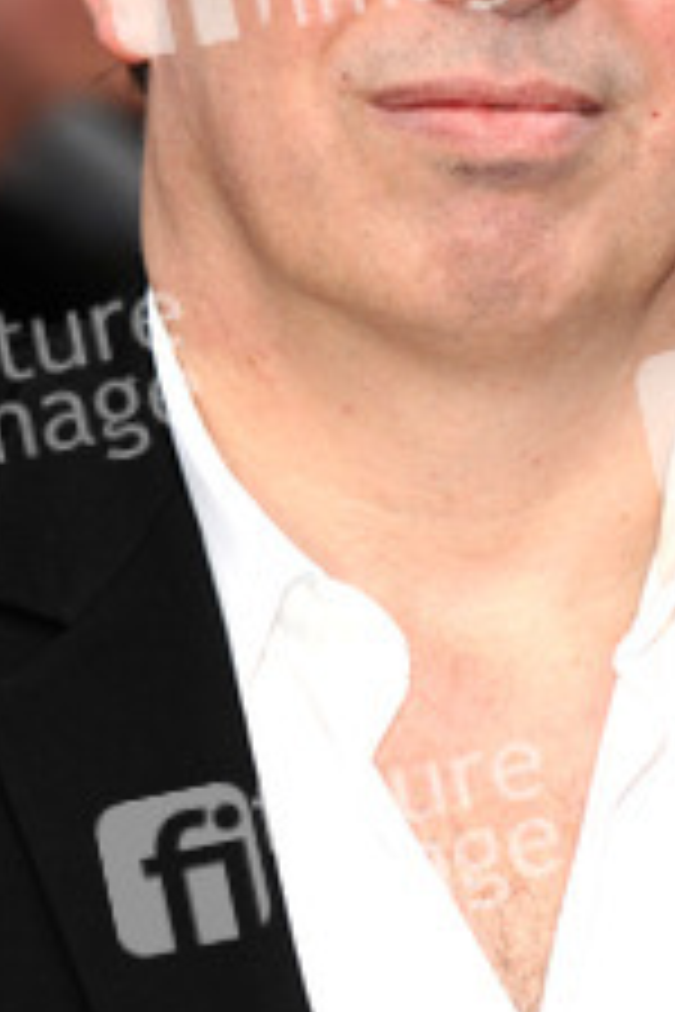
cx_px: 461
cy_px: 175
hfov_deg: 3.6
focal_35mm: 386
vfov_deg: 5.3
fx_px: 10852
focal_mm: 145
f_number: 4.5
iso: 320
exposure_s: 1/200
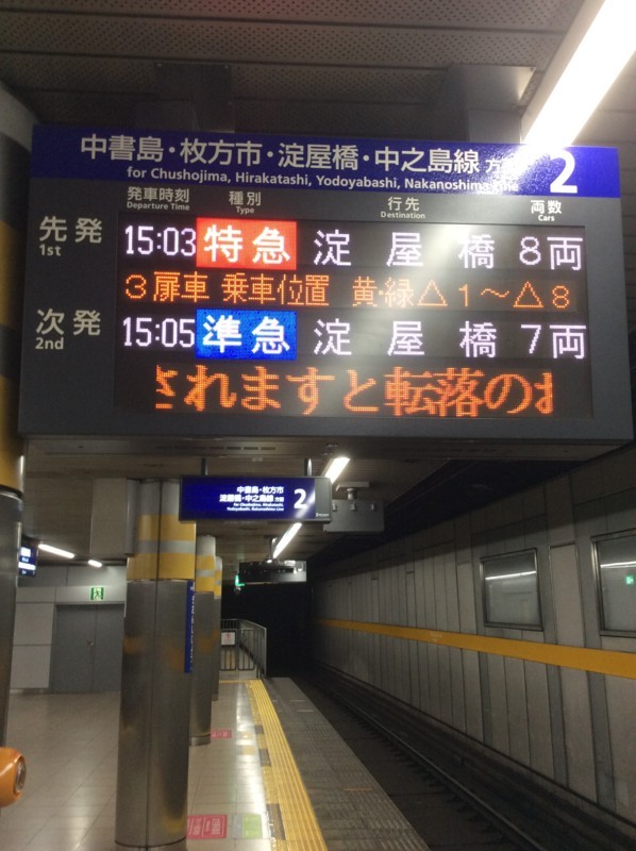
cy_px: 426
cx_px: 318
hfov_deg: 44.1
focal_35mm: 32
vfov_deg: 56.9
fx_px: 786
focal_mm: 3.3
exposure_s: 1/24
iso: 64
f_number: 2.4
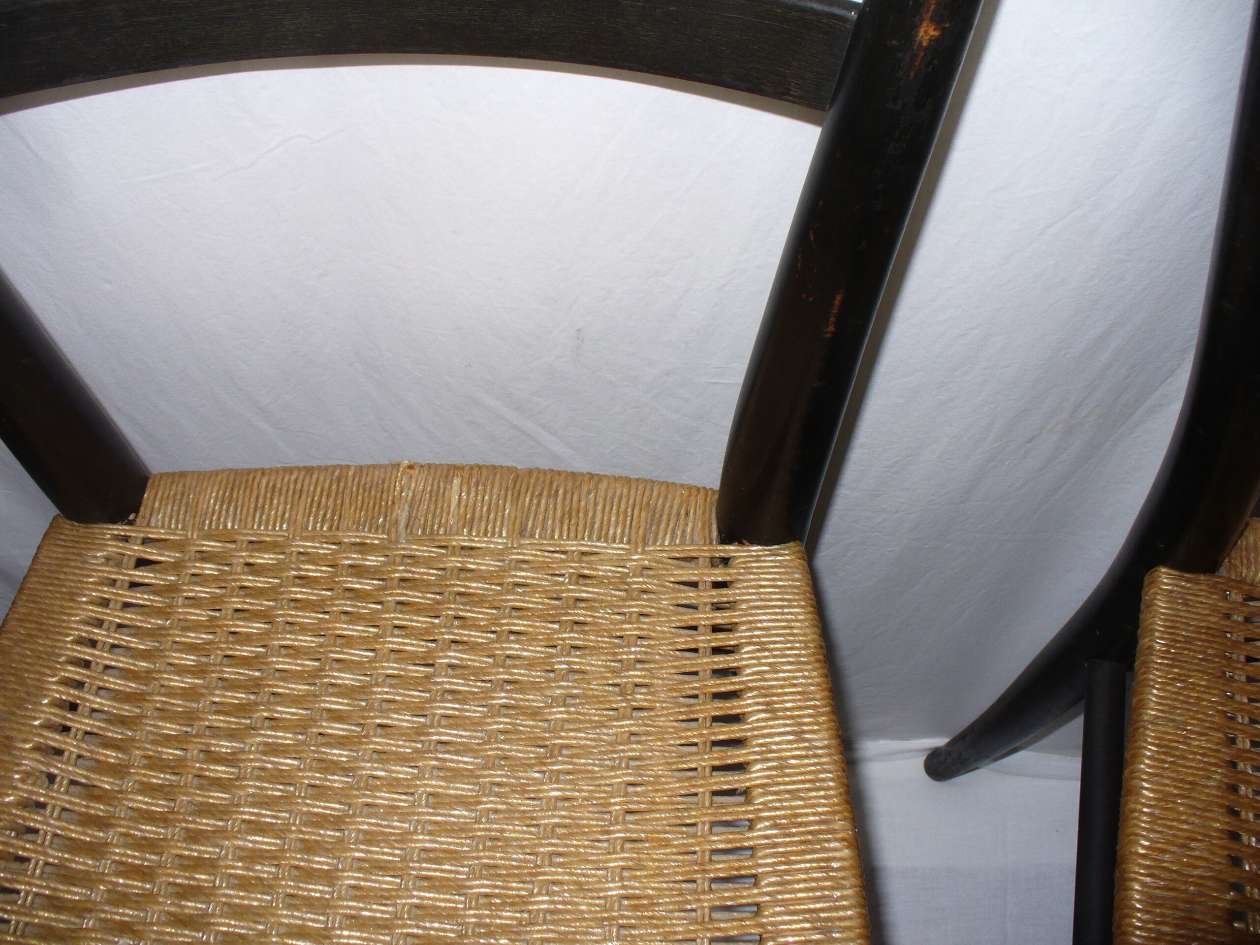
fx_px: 1347
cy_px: 472
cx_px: 630
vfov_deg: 38.7
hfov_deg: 50.1
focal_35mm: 37
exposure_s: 1/30
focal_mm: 6.1
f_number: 2.8
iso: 80
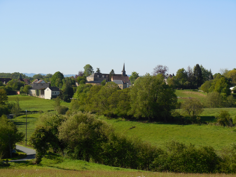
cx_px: 118
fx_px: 743
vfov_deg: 13.6
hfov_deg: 18.0
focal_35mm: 109
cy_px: 88
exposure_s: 1/640
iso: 125
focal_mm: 19.4
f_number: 4.8
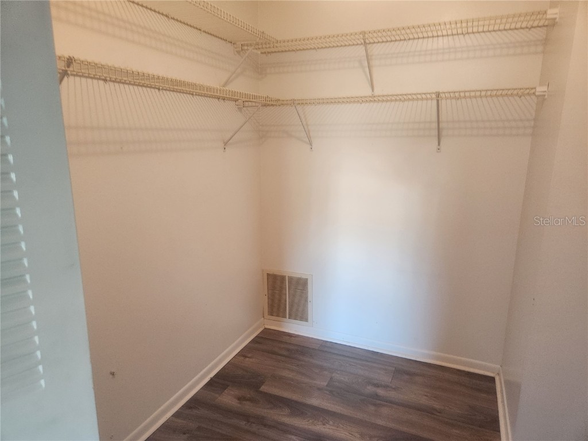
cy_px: 220
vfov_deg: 58.9
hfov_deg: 73.9
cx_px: 294
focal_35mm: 23
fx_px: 391
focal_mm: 5.4
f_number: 1.8
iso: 640
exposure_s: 1/120
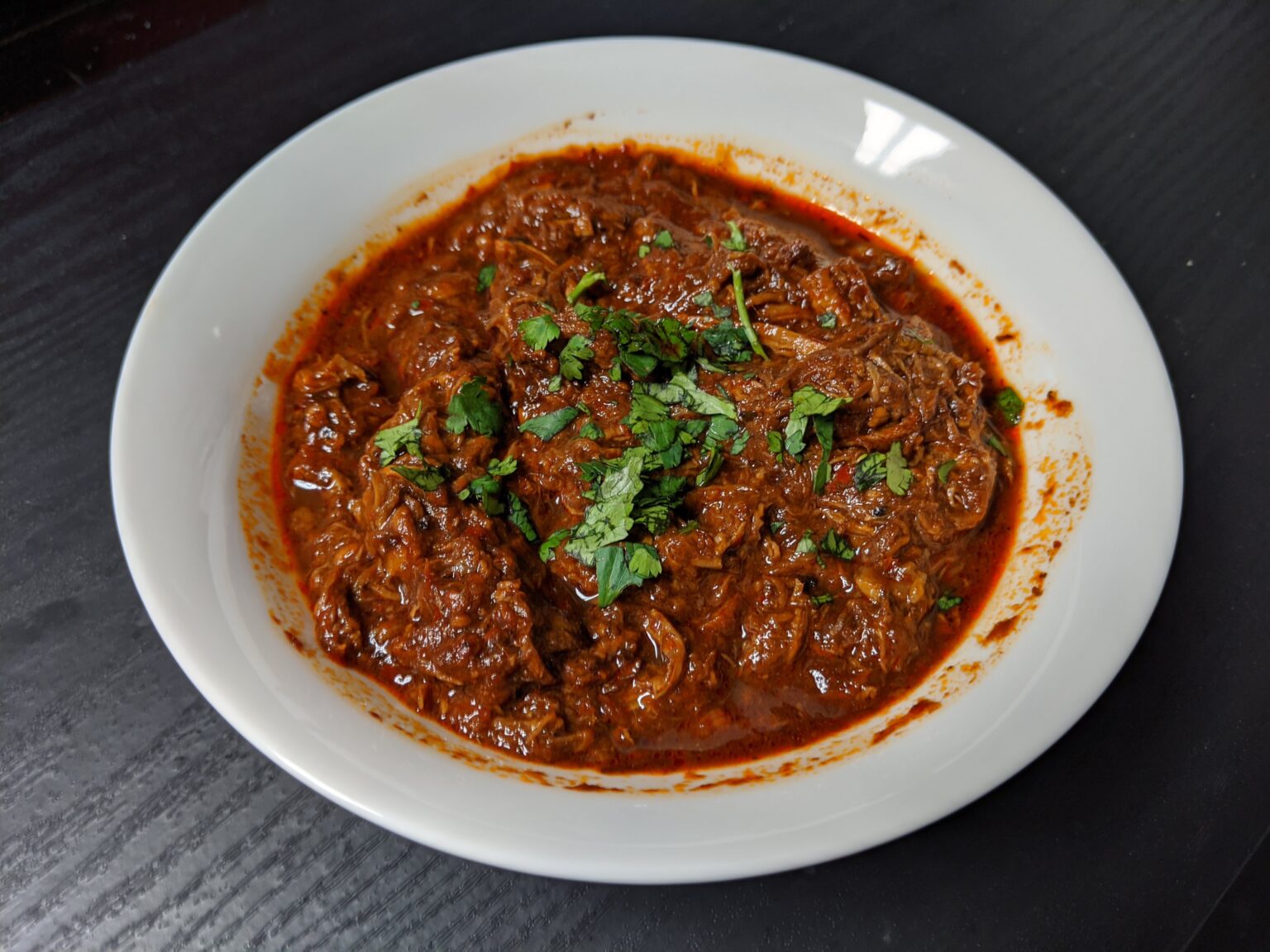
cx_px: 635
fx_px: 991
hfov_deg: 65.3
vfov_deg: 51.4
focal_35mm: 27
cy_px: 476
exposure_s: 1/24
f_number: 1.8
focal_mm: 4.44
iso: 52
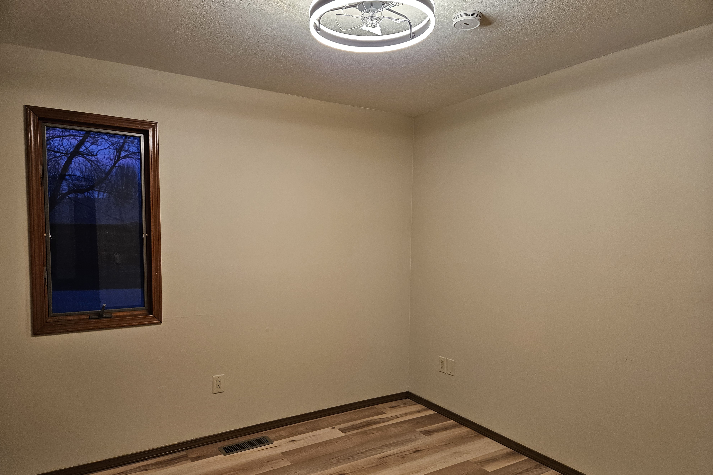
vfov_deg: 53.0
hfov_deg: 73.7
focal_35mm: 24
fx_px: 475
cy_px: 263
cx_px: 356
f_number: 1.8
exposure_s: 1/120
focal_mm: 5.4
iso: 320
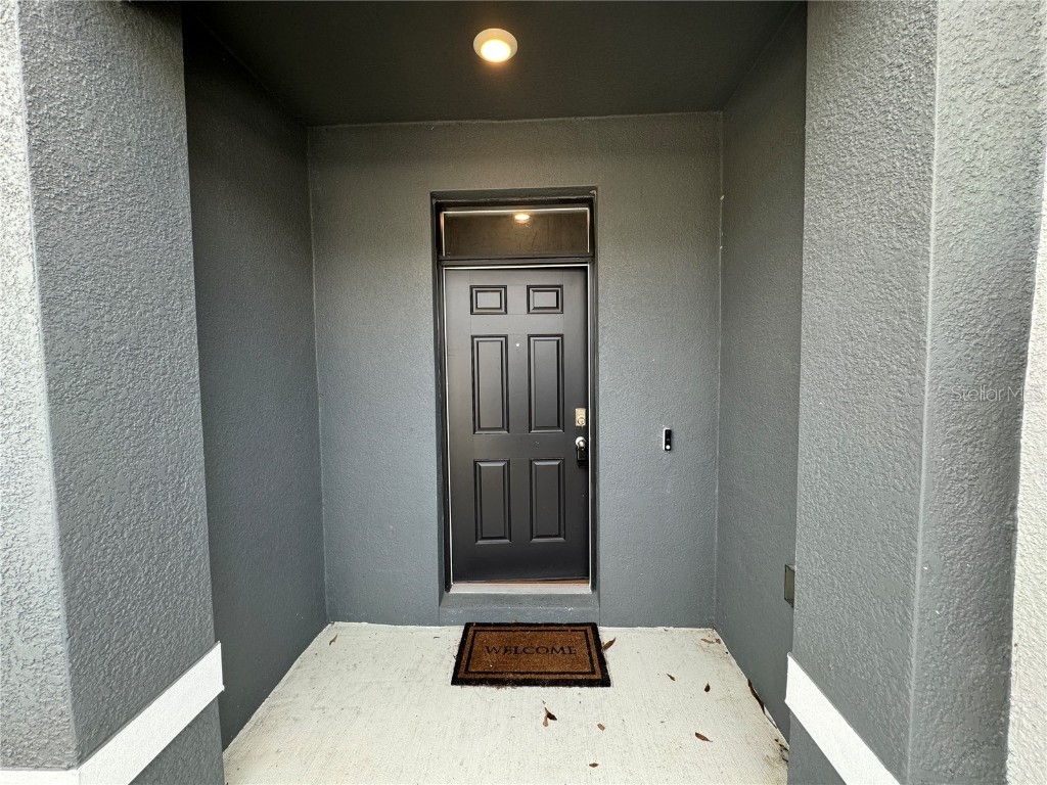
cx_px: 524
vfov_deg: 85.7
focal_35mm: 14
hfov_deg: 102.1
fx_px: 423
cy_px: 392
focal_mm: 2.22
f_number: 2.2
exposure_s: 1/120
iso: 64
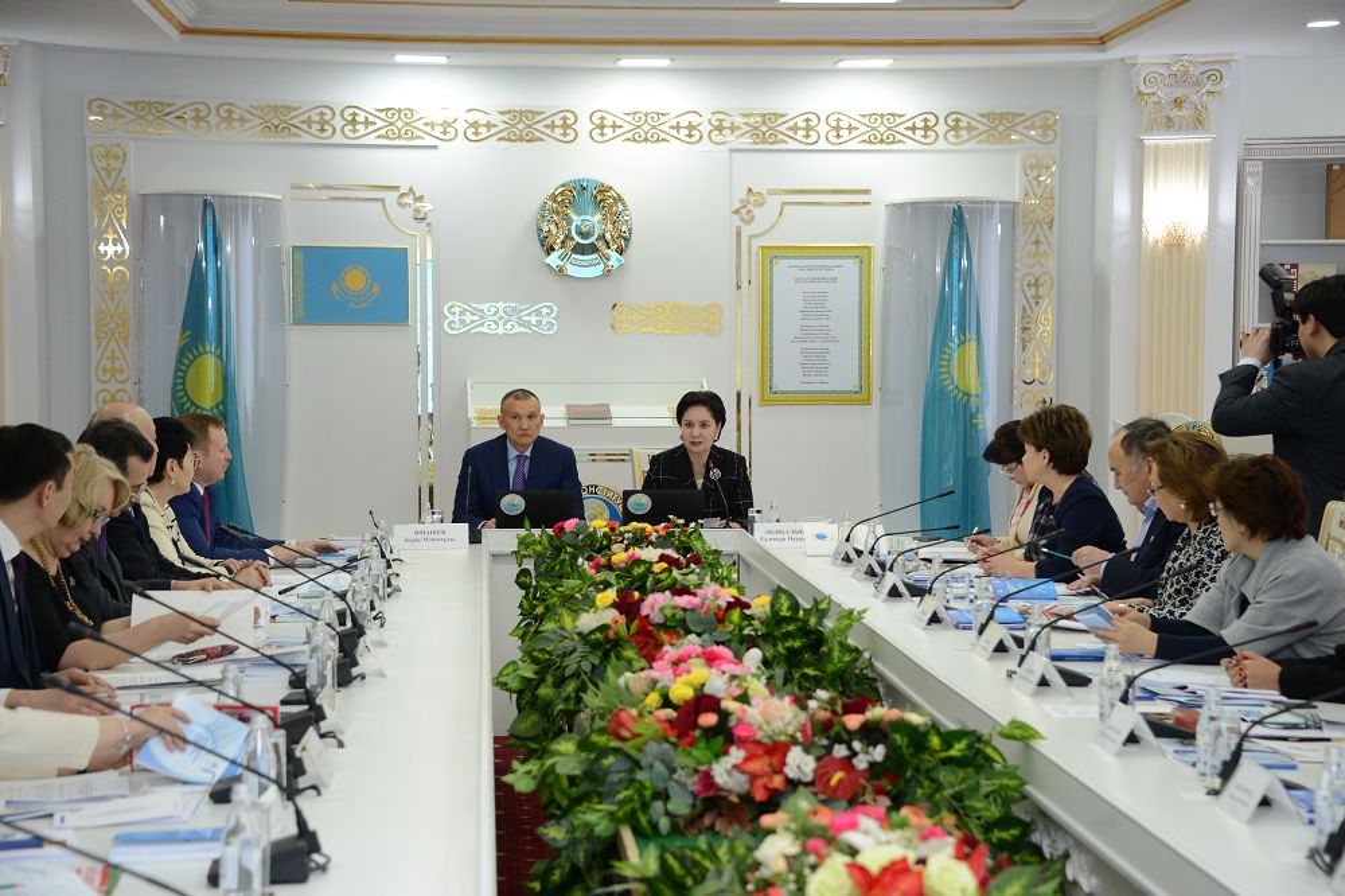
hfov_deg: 24.8
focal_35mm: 82
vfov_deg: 16.6
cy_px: 448
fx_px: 3062
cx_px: 672
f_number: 5.6
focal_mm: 82
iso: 2500
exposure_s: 1/160
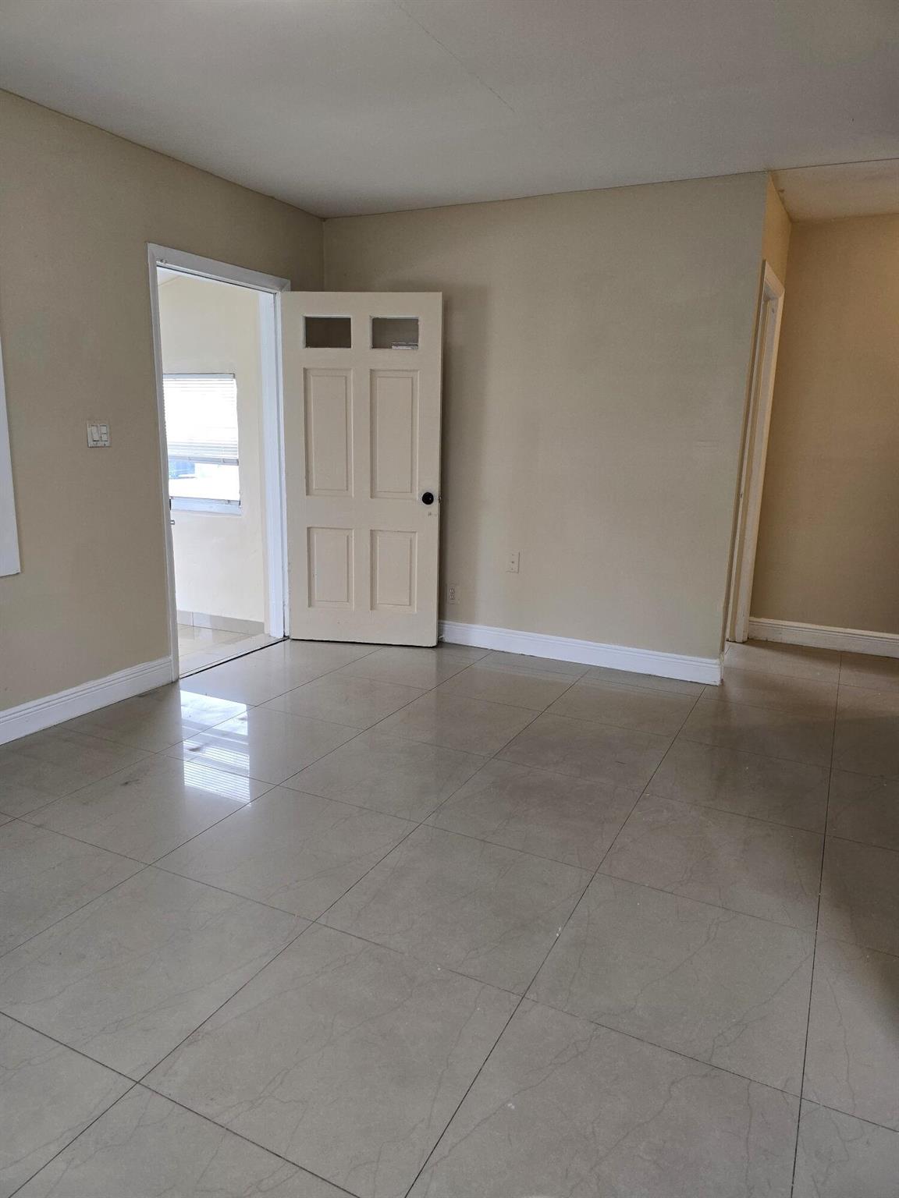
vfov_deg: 73.9
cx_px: 450
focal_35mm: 23
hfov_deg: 58.9
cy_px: 599
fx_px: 796
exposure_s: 1/60
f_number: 1.7
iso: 80
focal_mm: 6.3
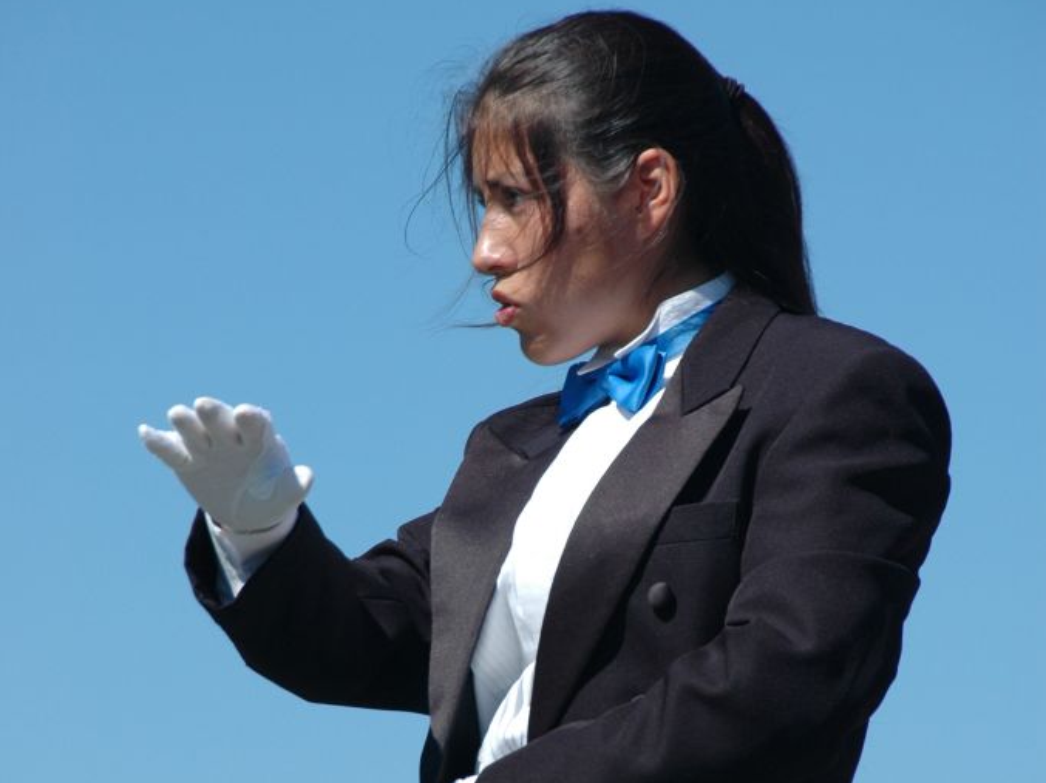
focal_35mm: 436
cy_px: 601
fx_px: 13168
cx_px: 524
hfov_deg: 4.5
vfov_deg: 3.4
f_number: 7.1
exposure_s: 1/800
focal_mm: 200
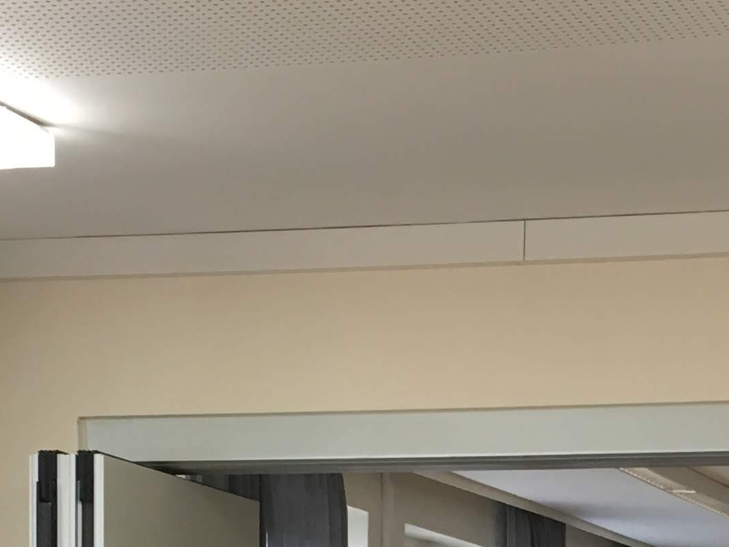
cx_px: 659
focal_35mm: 109
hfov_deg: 17.8
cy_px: 913
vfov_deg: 12.6
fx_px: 2296
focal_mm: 4.15
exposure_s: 1/33
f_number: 2.2
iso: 100
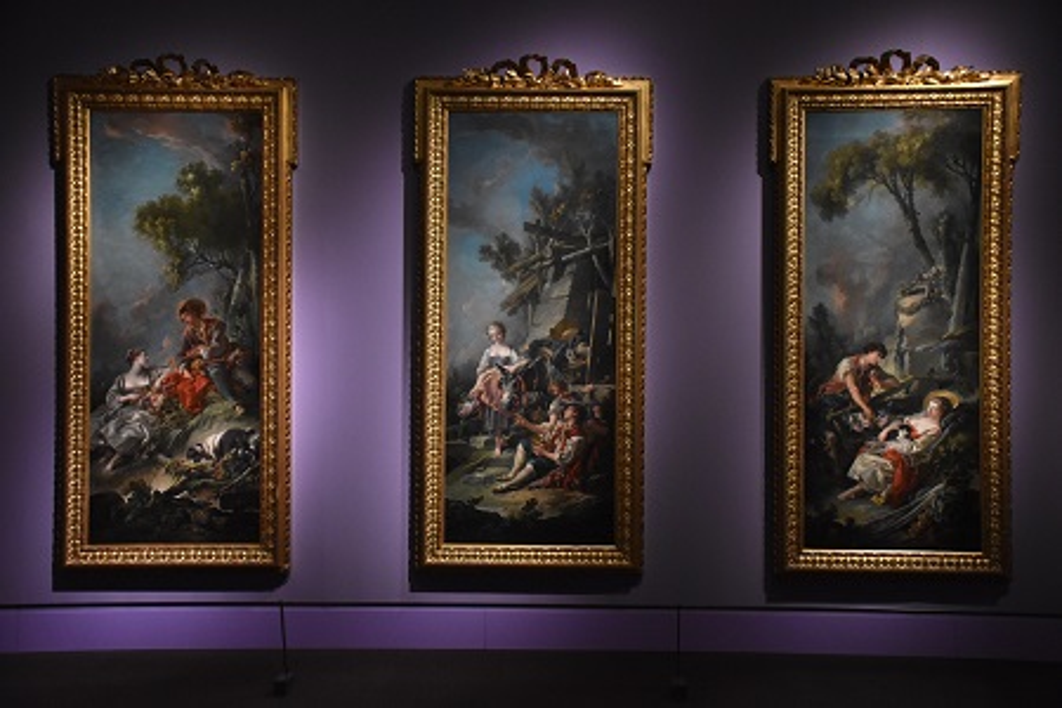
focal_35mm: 42
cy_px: 354
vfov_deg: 31.9
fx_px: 1239
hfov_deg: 46.4
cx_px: 531
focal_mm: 28
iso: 2500
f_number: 5
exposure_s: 1/50
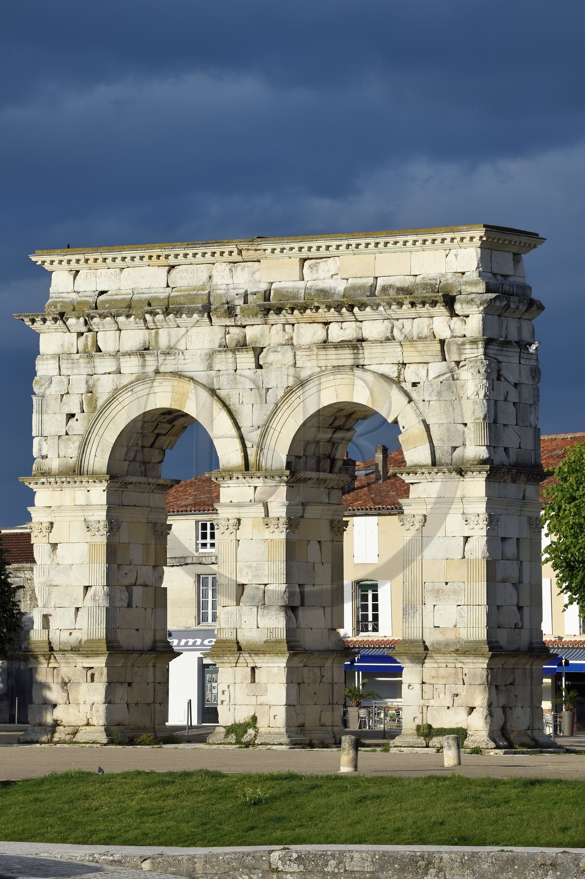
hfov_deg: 8.6
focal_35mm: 160
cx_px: 292
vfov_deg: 12.8
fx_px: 3904
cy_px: 440
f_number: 14
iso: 200
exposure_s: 1/250
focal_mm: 160
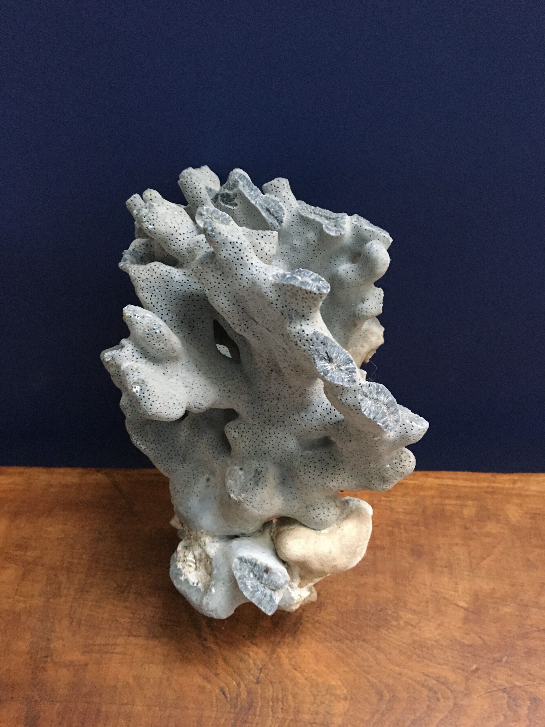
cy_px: 364
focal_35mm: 29
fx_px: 609
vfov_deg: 61.7
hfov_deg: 48.2
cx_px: 272
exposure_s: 1/17
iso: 400
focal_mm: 4.15
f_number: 2.2
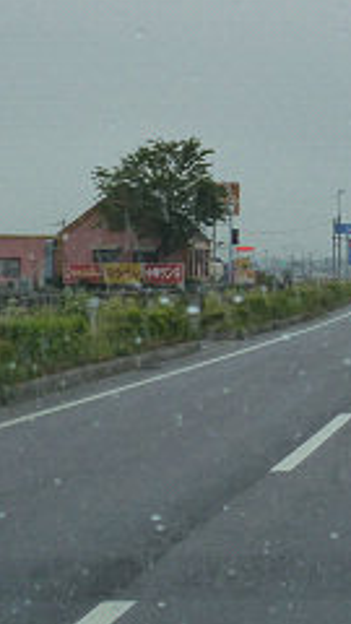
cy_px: 204
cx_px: 474
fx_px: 1671
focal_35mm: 101
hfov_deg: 11.6
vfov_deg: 21.1
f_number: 4
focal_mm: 7.6
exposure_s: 1/250
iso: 160
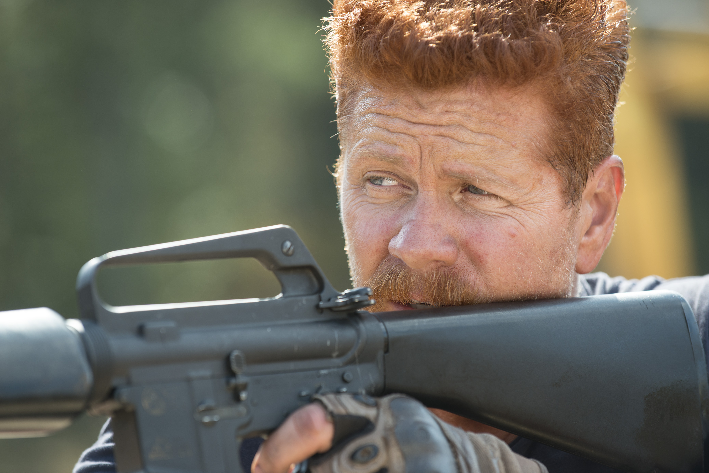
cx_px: 354
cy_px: 236
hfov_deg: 11.7
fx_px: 3448
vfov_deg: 7.9
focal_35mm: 175
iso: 200
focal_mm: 175
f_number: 4.5
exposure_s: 1/400
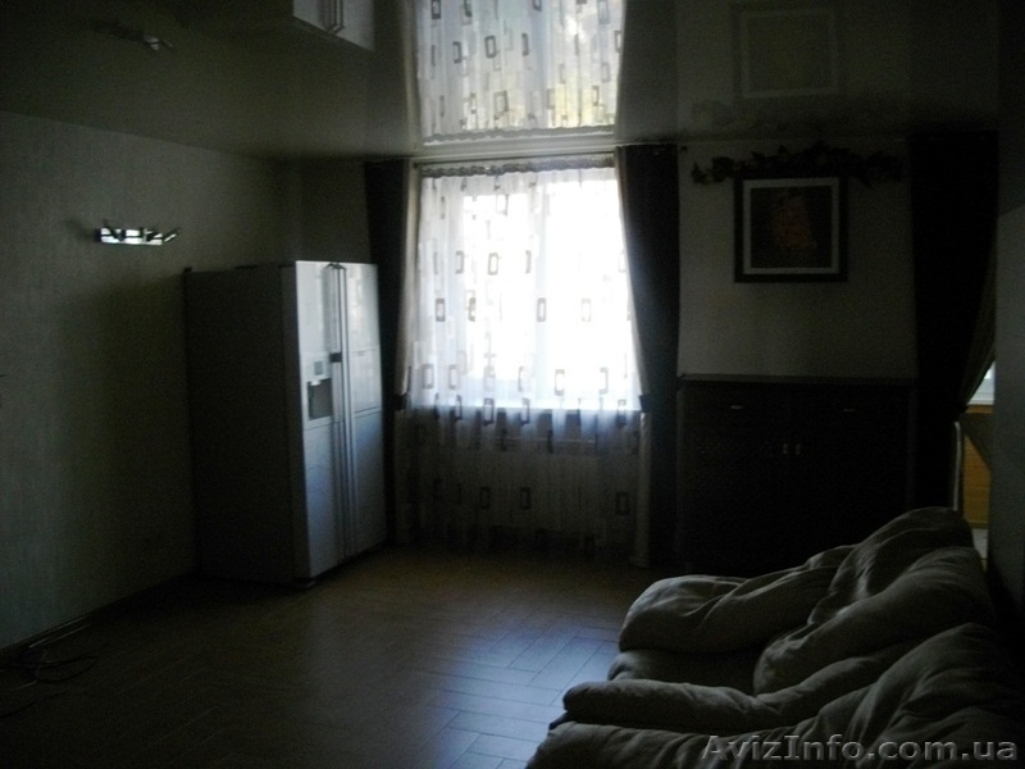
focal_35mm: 31
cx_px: 512
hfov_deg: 58.4
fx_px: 918
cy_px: 384
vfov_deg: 45.4
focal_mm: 5.7
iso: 200
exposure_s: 1/50
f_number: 2.9
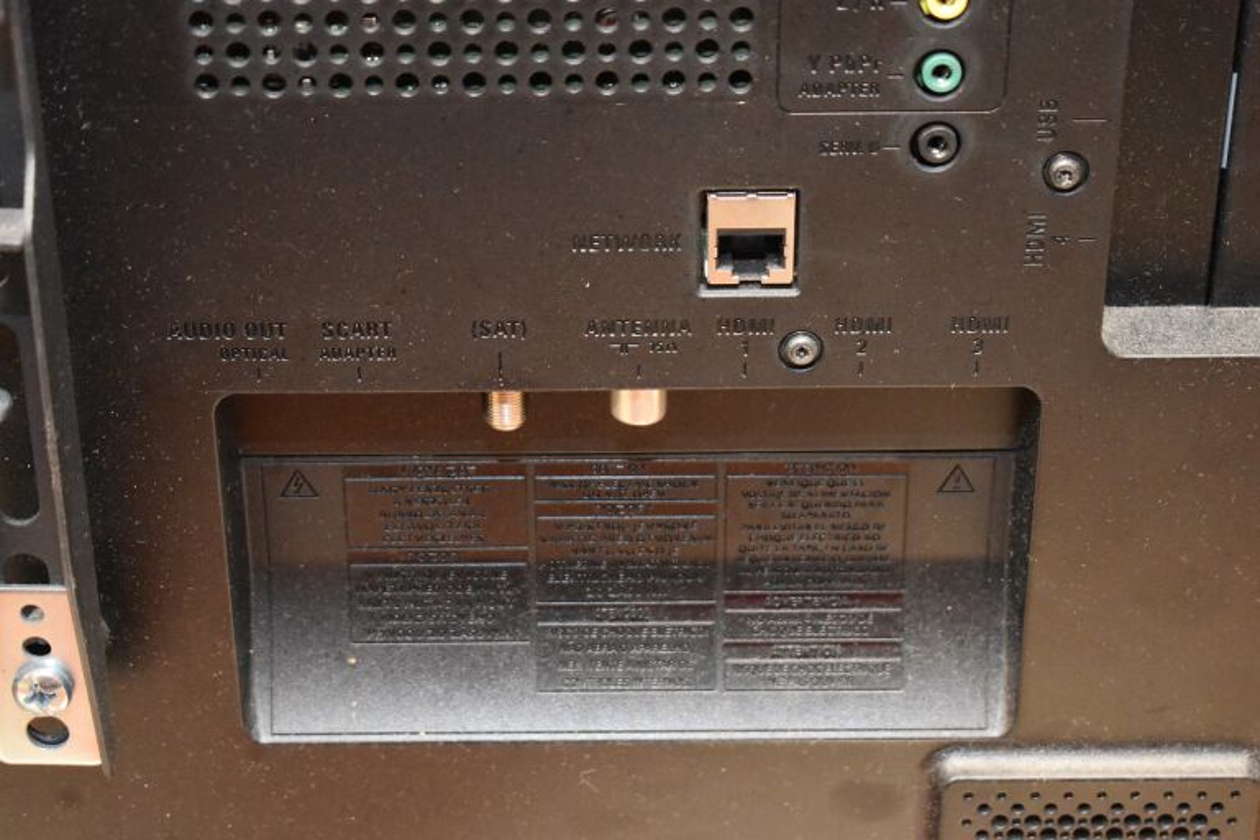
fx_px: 2520
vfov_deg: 18.9
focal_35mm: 72
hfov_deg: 28.1
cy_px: 420
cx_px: 630
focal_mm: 48
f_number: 5.3
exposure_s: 1/60
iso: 6400
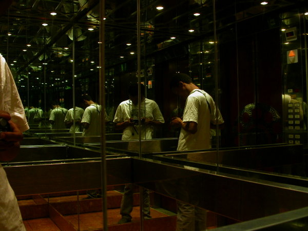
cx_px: 154
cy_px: 116
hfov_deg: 49.0
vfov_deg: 37.7
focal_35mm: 38
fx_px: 338
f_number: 2.6
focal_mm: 7.85
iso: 100
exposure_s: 1/20.2
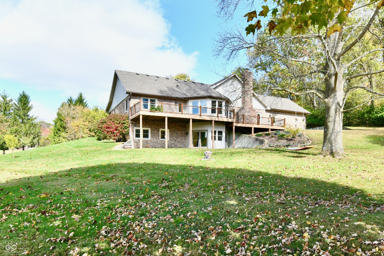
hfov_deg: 104.3
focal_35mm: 14
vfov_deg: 81.2
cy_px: 128
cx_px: 192
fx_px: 149
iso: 640
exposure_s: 1/400
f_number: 10
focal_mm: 14
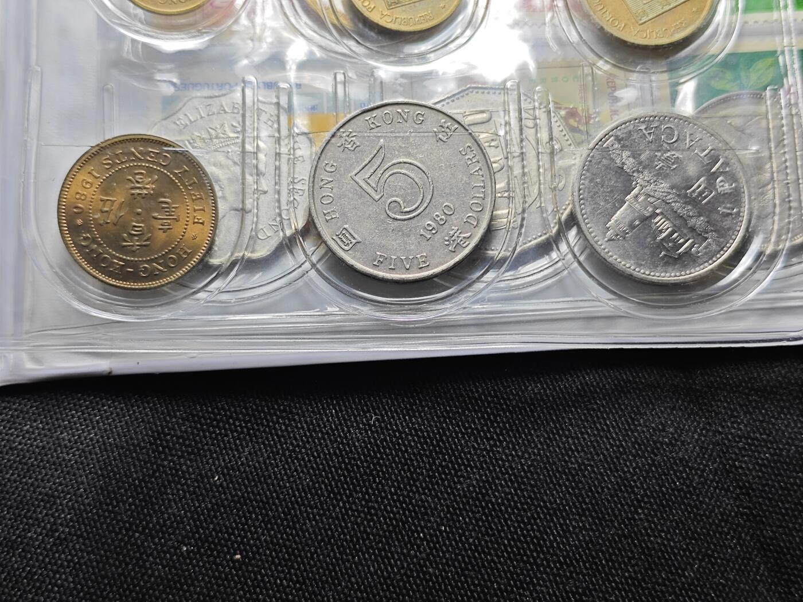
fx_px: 1137
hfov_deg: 38.9
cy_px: 301
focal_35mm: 49
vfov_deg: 29.7
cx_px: 402
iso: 80
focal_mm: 5.84
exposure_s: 1/71
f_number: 1.6
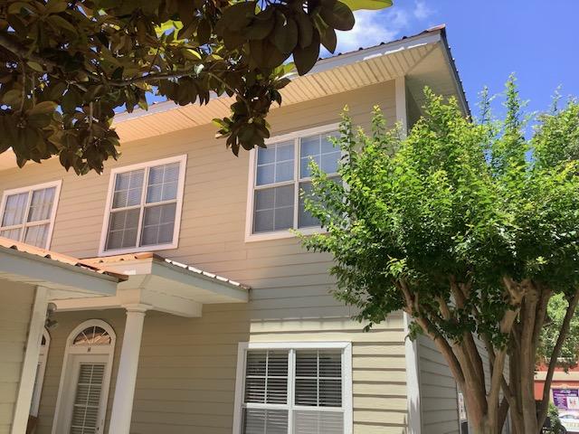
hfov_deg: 58.4
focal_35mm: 31
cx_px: 290
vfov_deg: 45.4
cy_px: 217
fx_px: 519
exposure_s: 1/696
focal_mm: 3.3
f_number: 2.4
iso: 25
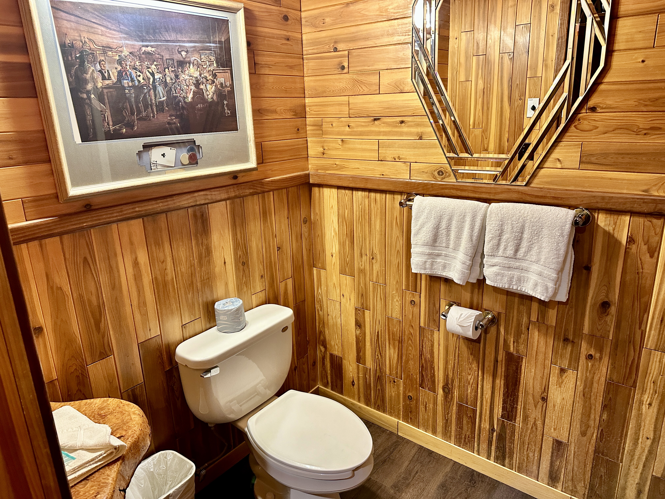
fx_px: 461
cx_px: 332
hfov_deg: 71.6
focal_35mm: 24
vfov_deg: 56.8
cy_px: 250
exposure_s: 1/60
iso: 400
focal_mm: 6.86
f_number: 1.78
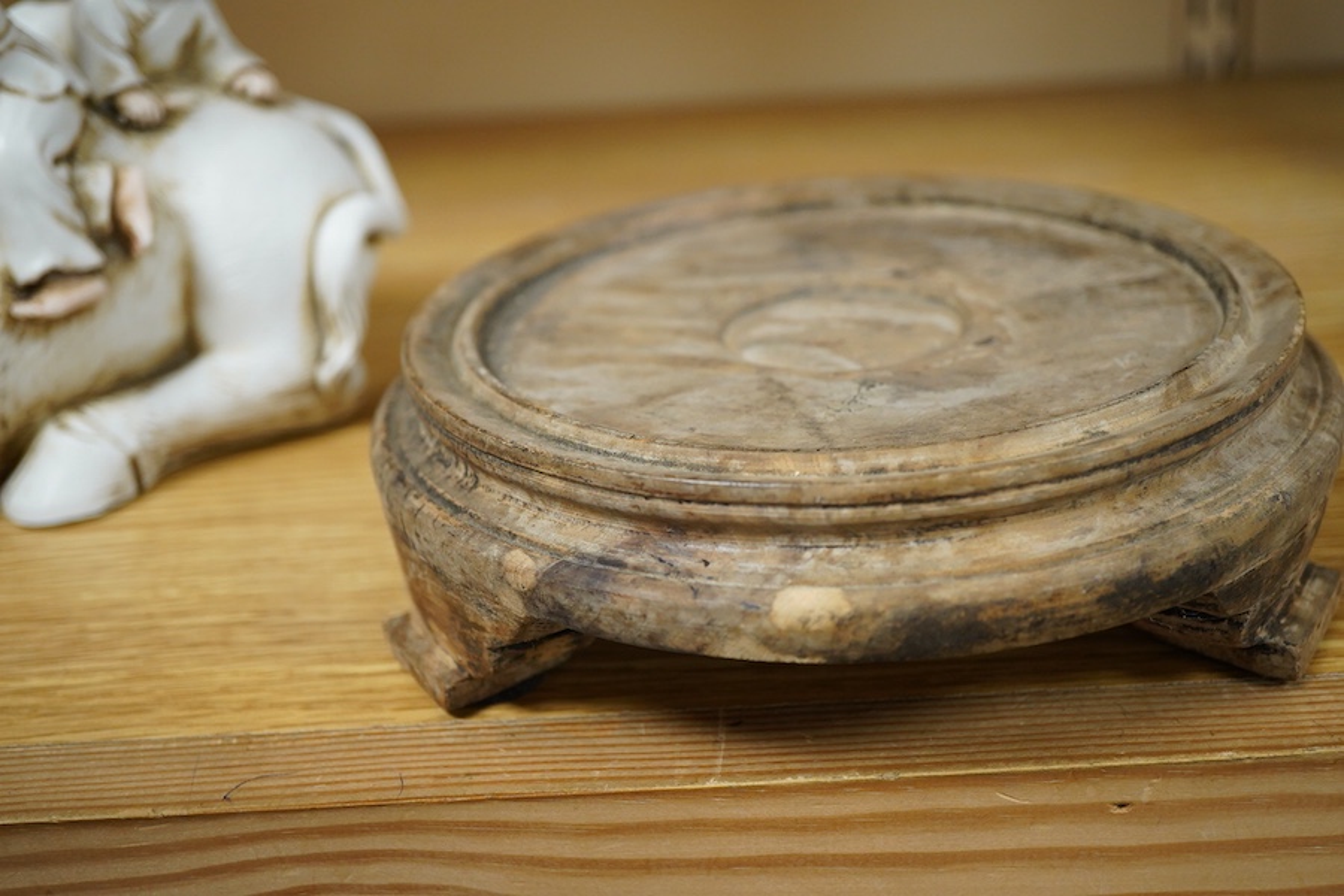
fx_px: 1680
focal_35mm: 45
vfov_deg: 29.9
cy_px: 448
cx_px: 672
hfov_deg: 43.6
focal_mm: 30
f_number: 5.6
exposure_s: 1/125
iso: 1250
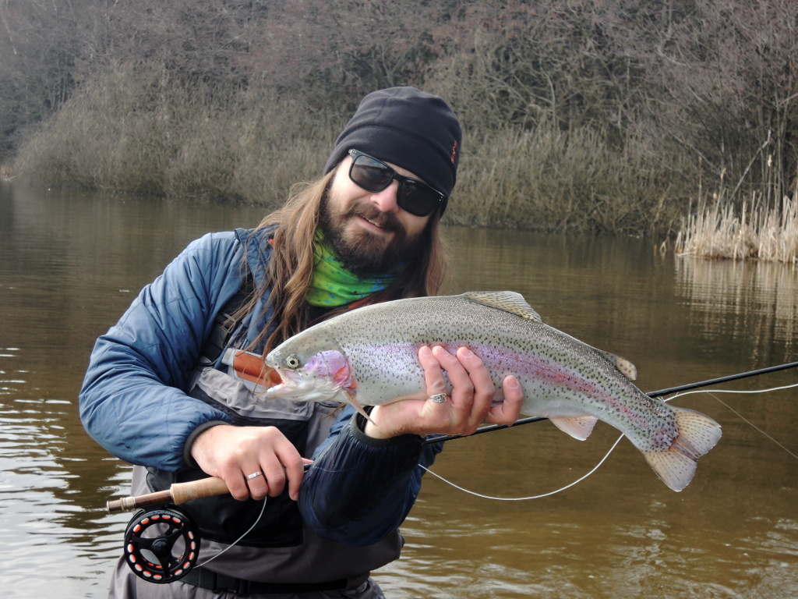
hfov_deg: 31.2
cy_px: 300
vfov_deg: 23.7
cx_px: 399
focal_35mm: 62
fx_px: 1429
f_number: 4.2
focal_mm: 11.1
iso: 100
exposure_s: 1/160
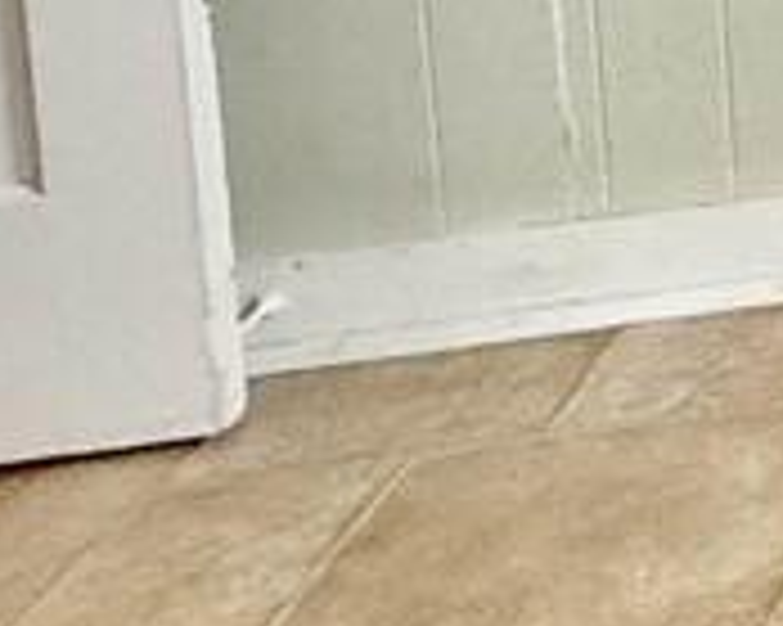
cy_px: -851
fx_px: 2617
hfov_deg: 9.9
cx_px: 2642
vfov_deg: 11.4
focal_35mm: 113
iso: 200
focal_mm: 2.22
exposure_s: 1/99
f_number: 2.2
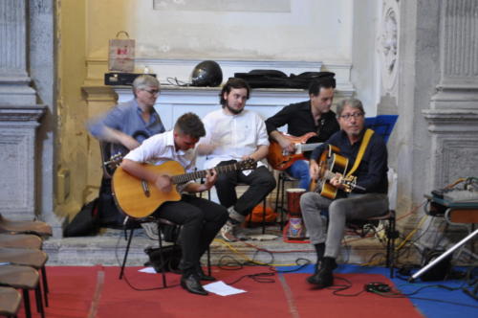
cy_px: 159
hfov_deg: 24.6
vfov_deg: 16.5
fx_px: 1094
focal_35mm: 82
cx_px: 239
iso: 400
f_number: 5.6
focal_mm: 55
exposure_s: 1/3
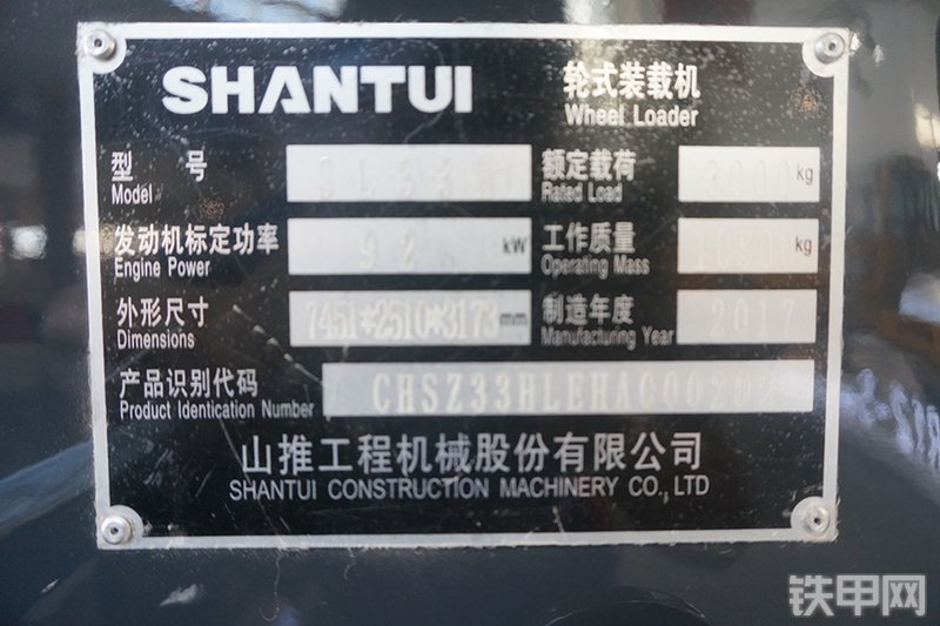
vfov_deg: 53.1
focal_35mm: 24
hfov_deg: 73.8
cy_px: 313
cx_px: 470
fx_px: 626
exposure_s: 1/60
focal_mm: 16
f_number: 4
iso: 500
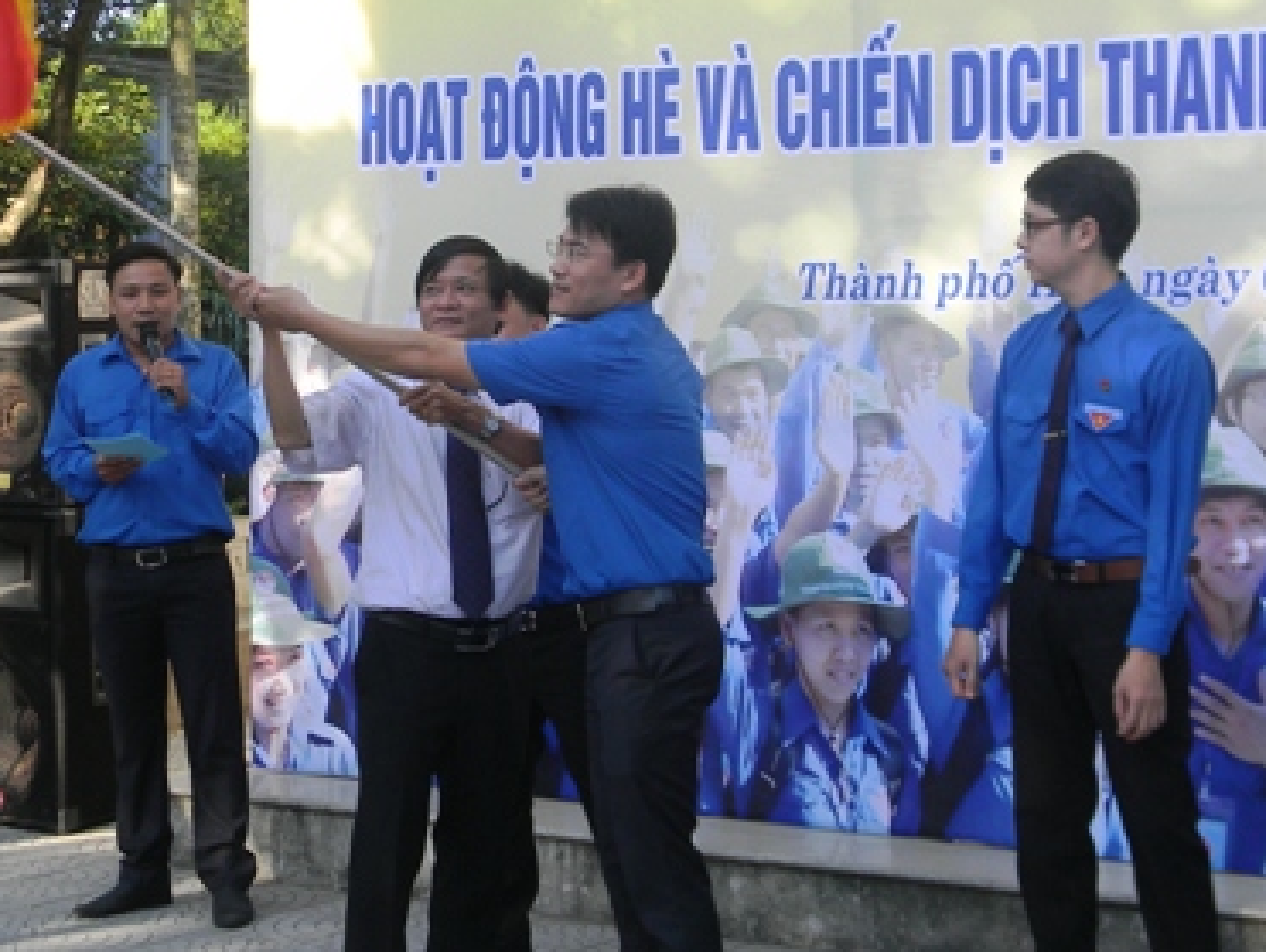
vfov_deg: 18.2
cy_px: 351
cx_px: 590
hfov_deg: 24.1
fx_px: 2965
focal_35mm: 81
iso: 80
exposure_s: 1/128
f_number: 3.9
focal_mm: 8.6
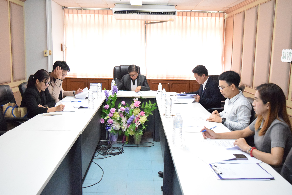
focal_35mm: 36
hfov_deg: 53.1
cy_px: 98
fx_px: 292
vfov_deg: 36.9
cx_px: 146
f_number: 4
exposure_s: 1/400
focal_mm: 24
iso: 12800
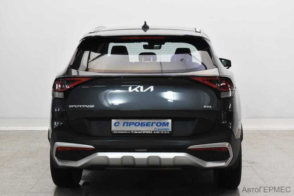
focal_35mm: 72
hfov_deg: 28.1
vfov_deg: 18.9
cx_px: 147
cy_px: 98
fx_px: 588
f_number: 7.1
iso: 800
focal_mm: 48
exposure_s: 1/50
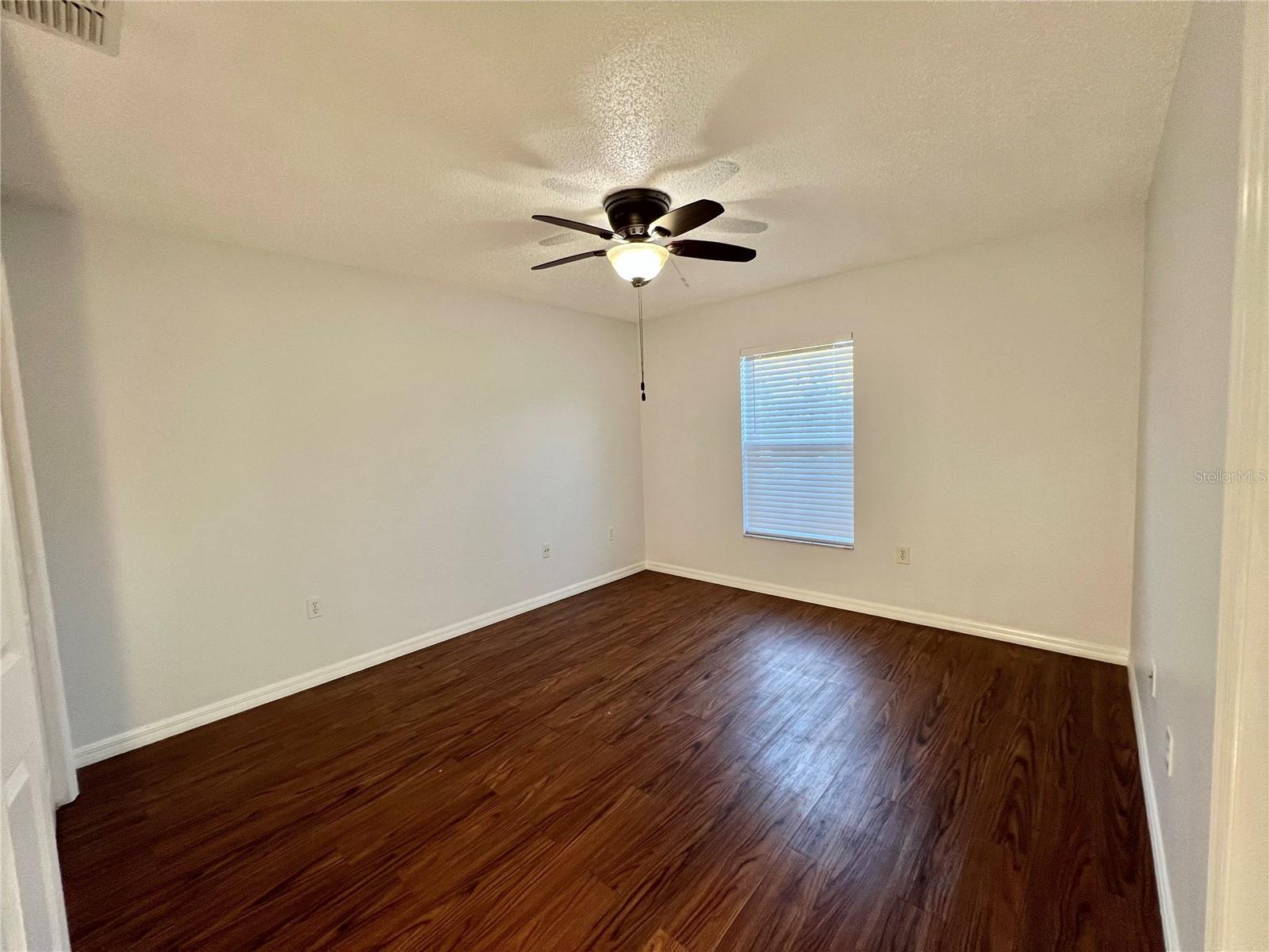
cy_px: 476
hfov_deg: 106.2
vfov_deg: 89.9
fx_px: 477
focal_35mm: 13
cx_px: 634
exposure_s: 1/120
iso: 200
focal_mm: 1.57
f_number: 1.8
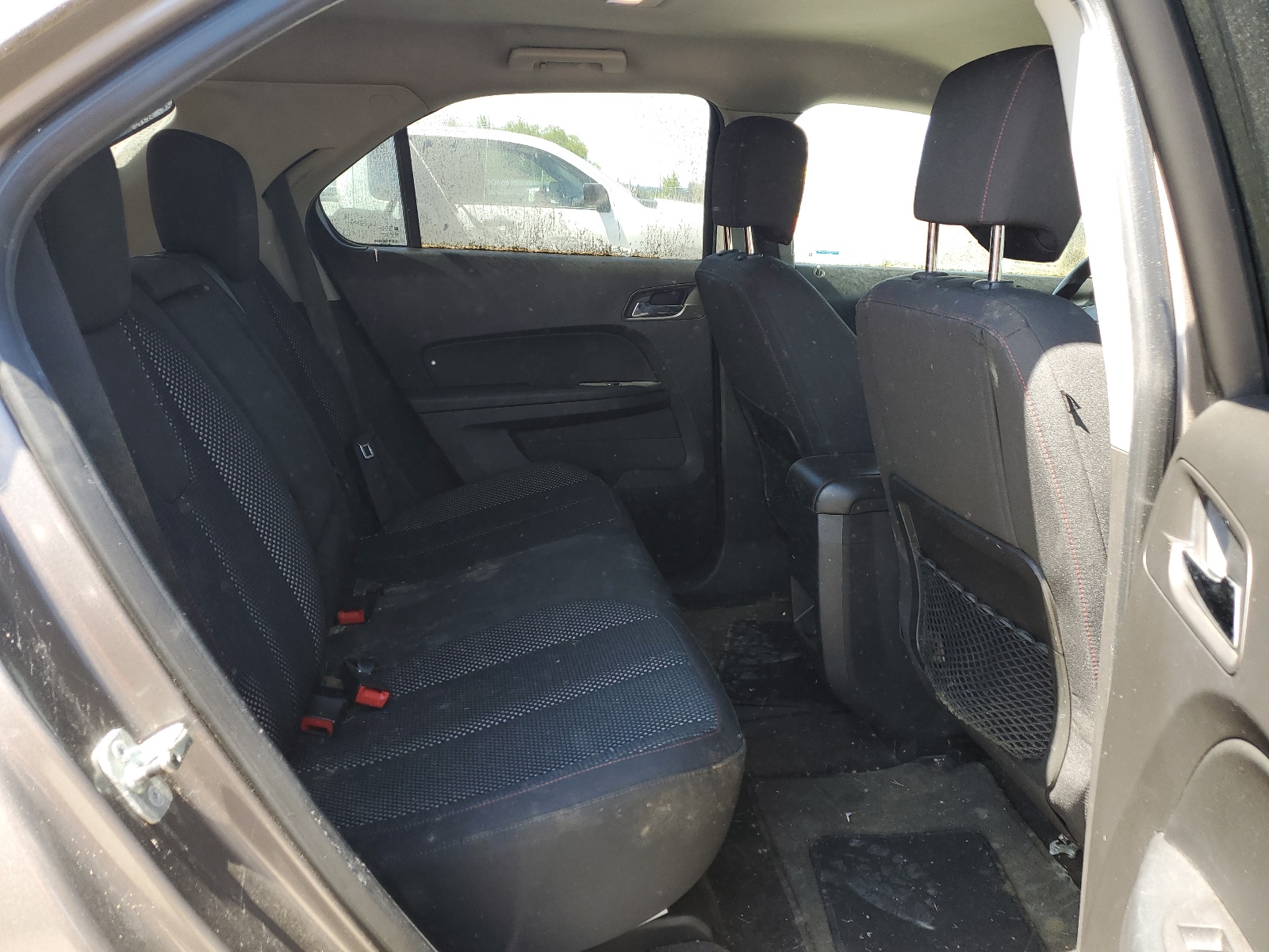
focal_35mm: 26
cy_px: 476
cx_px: 634
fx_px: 953
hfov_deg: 67.3
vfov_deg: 53.1
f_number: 1.5
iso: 50
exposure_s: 1/172
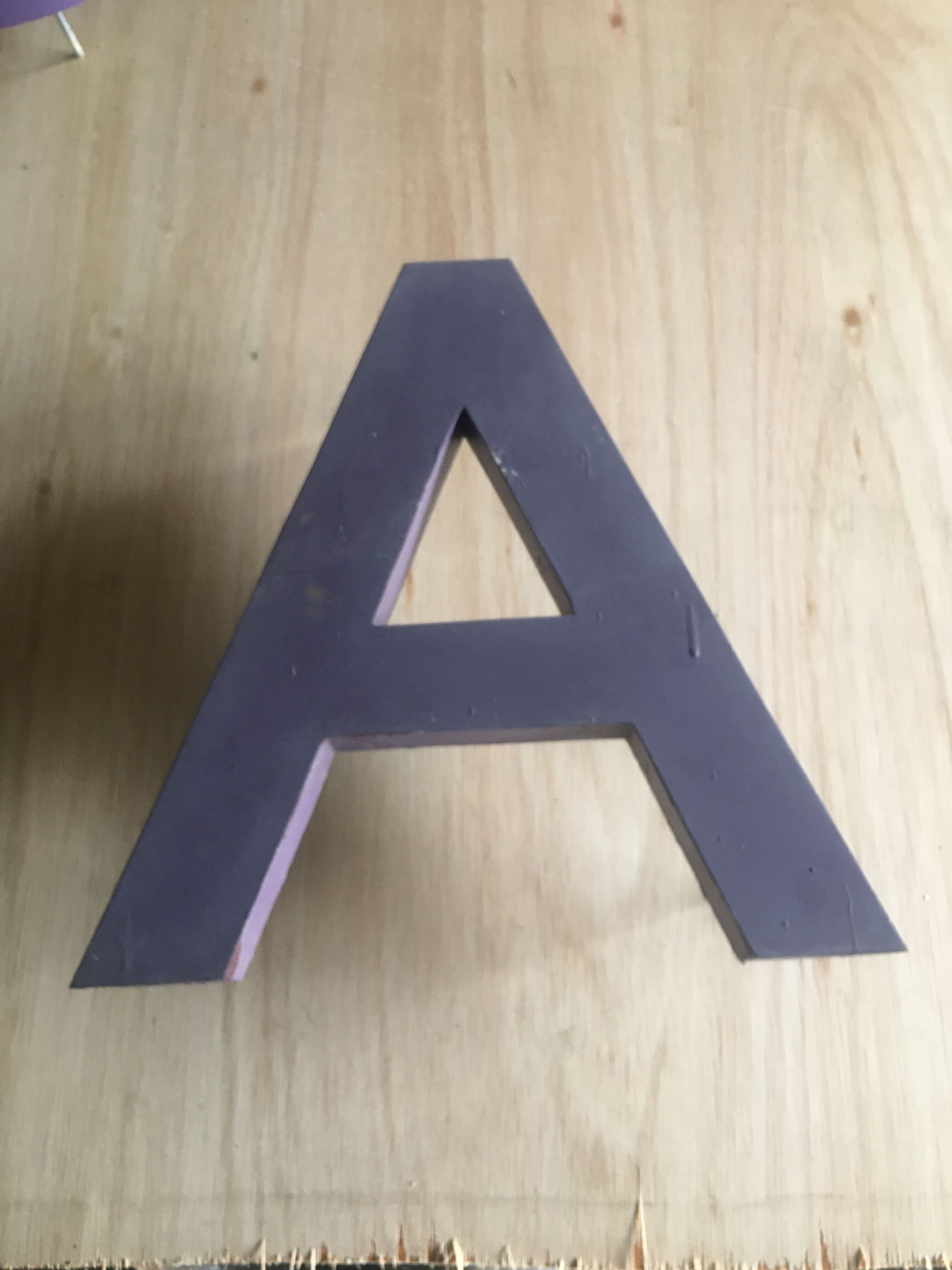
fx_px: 1063
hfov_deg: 48.2
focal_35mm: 29
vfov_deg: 61.7
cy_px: 635
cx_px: 476
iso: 100
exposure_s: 1/33
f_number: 2.2
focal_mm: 4.15
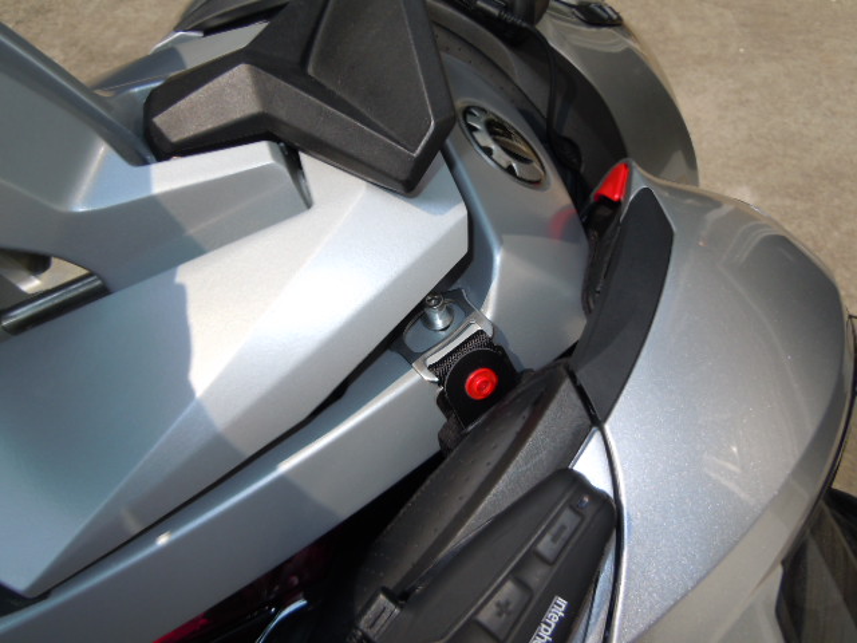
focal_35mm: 30
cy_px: 322
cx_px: 428
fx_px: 743
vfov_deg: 46.8
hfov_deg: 60.0
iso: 100
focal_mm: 5.4
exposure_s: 1/320
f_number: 7
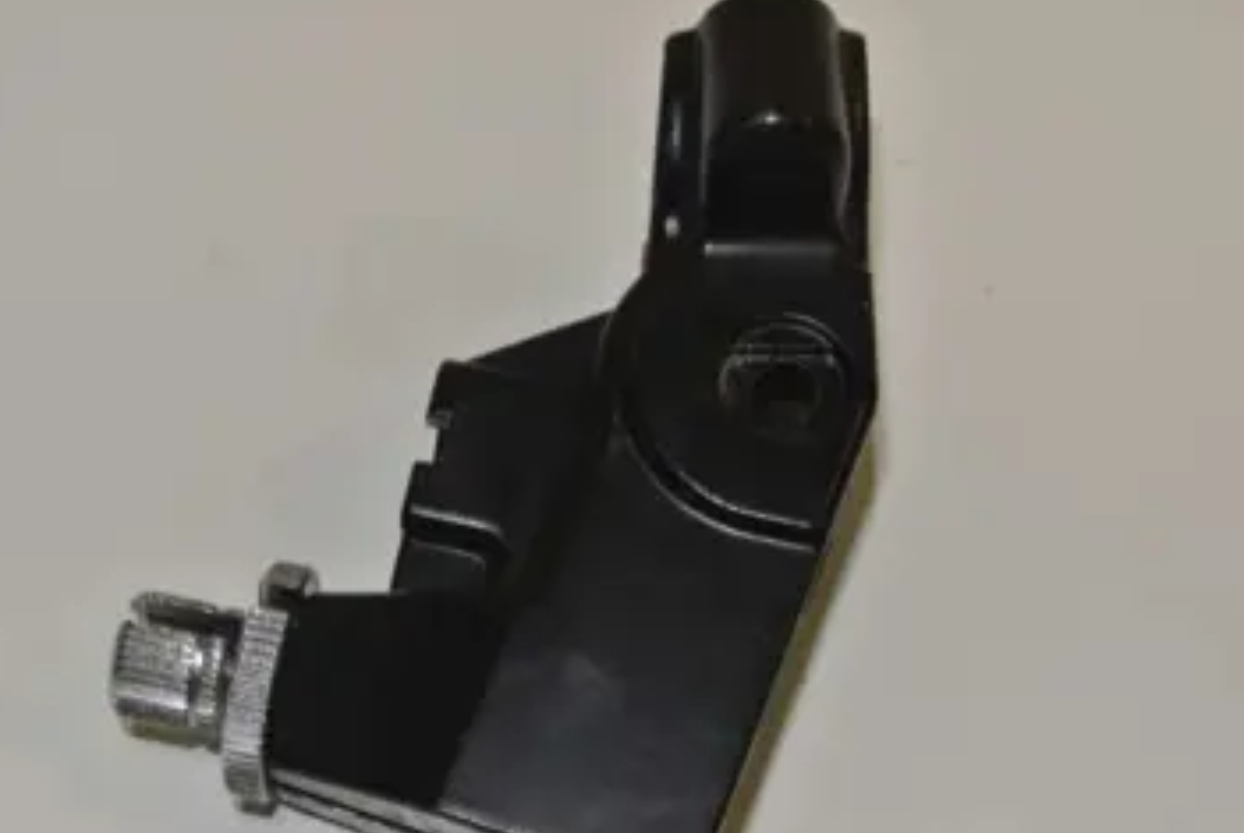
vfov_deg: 18.2
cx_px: 560
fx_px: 2595
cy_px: 486
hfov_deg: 26.9
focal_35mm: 75
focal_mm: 18.2
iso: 200
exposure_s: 1/60
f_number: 4.5
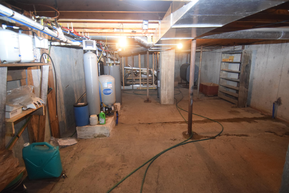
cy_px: 96
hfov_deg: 90.0
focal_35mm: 18
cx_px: 144
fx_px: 144
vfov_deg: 67.4
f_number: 4
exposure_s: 1/60
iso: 2800
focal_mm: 12
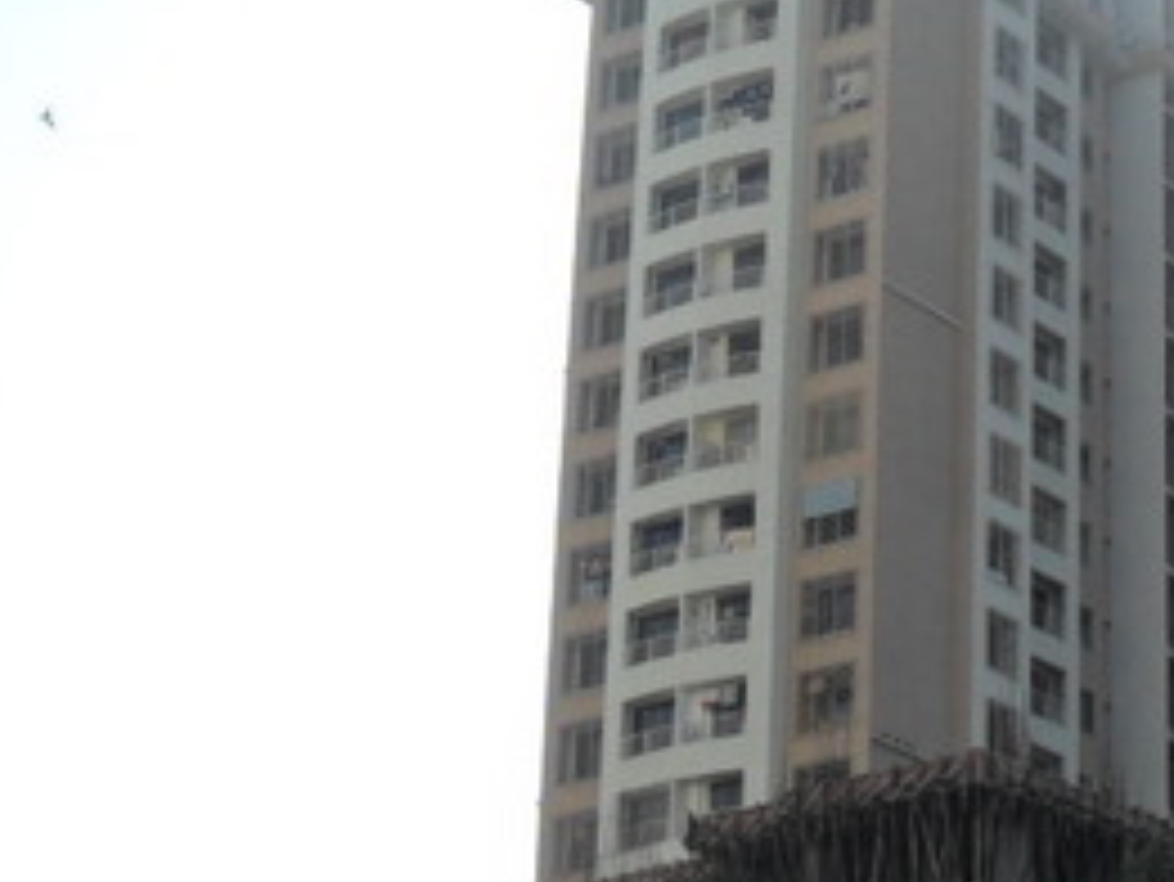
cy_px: 302
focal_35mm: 108
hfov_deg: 17.4
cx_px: 1399
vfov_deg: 13.7
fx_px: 3664
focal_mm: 7.8
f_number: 4.5
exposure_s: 1/750
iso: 100
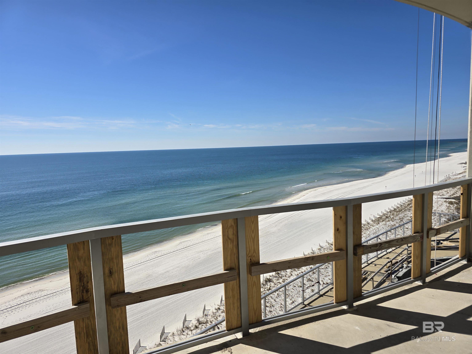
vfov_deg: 58.9
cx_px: 236
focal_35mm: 23
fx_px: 314
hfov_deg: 73.9
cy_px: 177
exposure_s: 1/1369
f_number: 1.7
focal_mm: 6.3
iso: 12
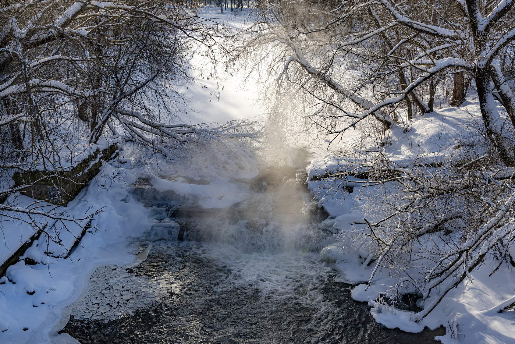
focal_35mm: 40
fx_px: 572
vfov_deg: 33.4
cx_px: 258
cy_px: 172
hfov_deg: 48.4
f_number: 9
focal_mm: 40
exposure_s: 1/500
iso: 200
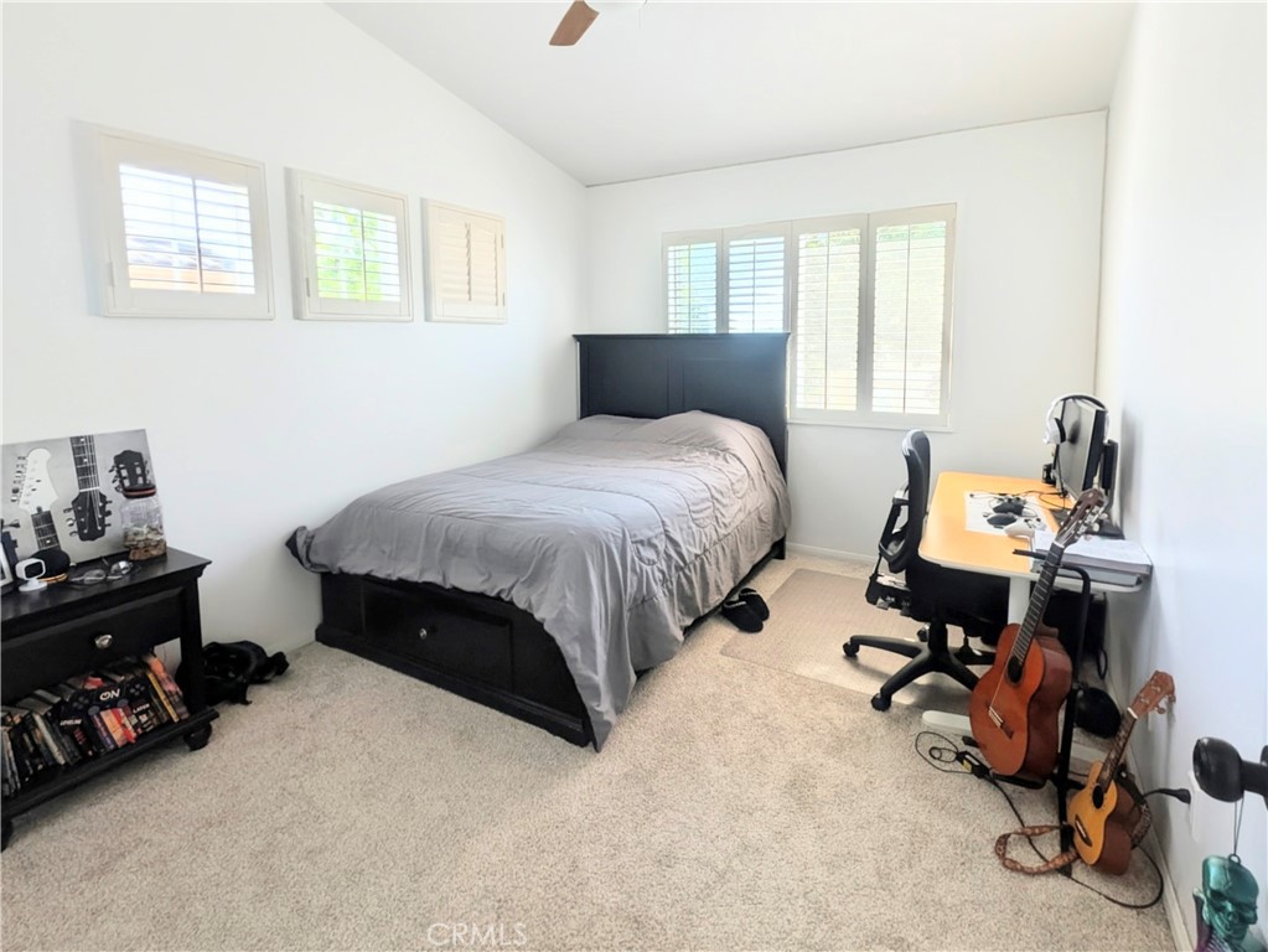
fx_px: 513
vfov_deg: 85.7
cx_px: 634
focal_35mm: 14
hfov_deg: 102.0
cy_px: 476
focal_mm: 1.83
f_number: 2.2
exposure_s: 1/187
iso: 52
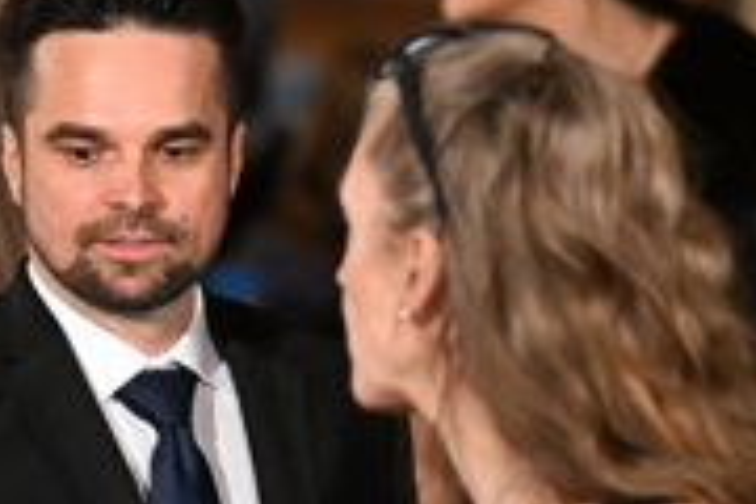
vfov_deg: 1.8
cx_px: -202
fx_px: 16064
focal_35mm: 765
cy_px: 601
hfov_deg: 2.7
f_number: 4
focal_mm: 200
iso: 8000
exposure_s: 1/320
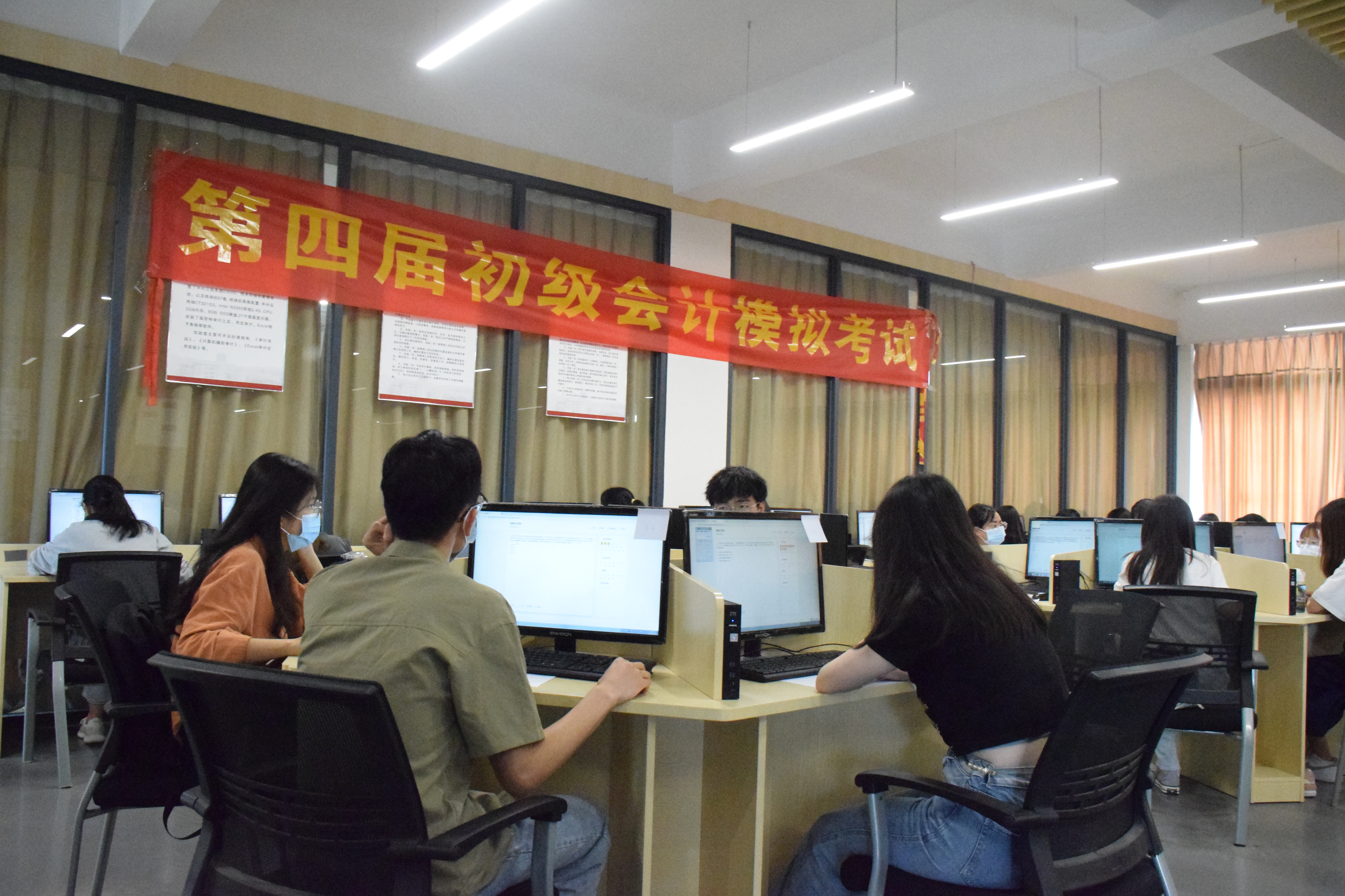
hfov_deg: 67.4
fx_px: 1009
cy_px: 448
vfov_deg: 47.9
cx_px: 672
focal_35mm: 27
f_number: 5.6
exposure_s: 1/200
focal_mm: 18
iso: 12800
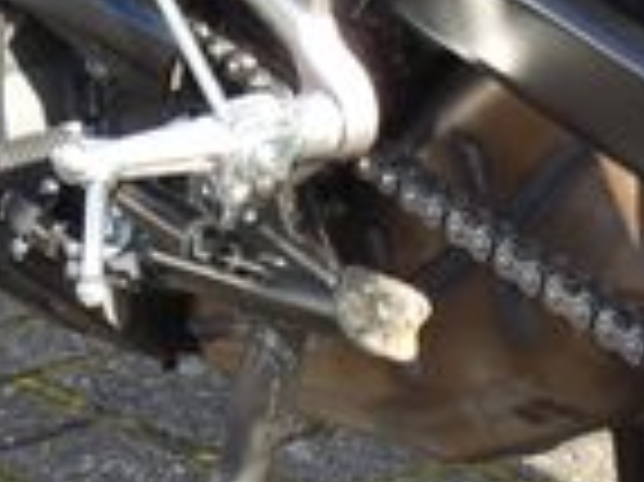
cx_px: 518
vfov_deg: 6.8
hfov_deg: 9.2
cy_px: -347
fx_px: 3997
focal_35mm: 215
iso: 80
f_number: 3.8
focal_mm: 8.6
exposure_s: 1/100
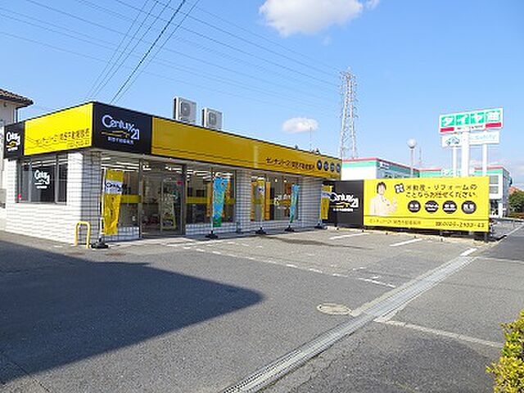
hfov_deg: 71.6
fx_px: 363
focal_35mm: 24
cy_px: 196
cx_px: 262
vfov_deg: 56.8
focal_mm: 4.1
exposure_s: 1/1000
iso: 80
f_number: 3.5
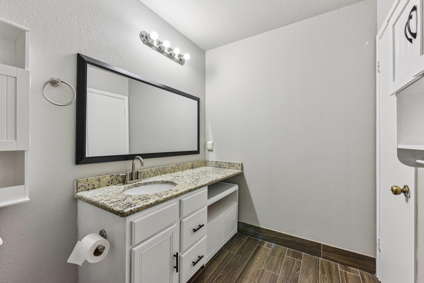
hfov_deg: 100.4
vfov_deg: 77.3
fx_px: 177
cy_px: 142
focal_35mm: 15
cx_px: 212
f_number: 8
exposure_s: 1/30
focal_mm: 15
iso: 800
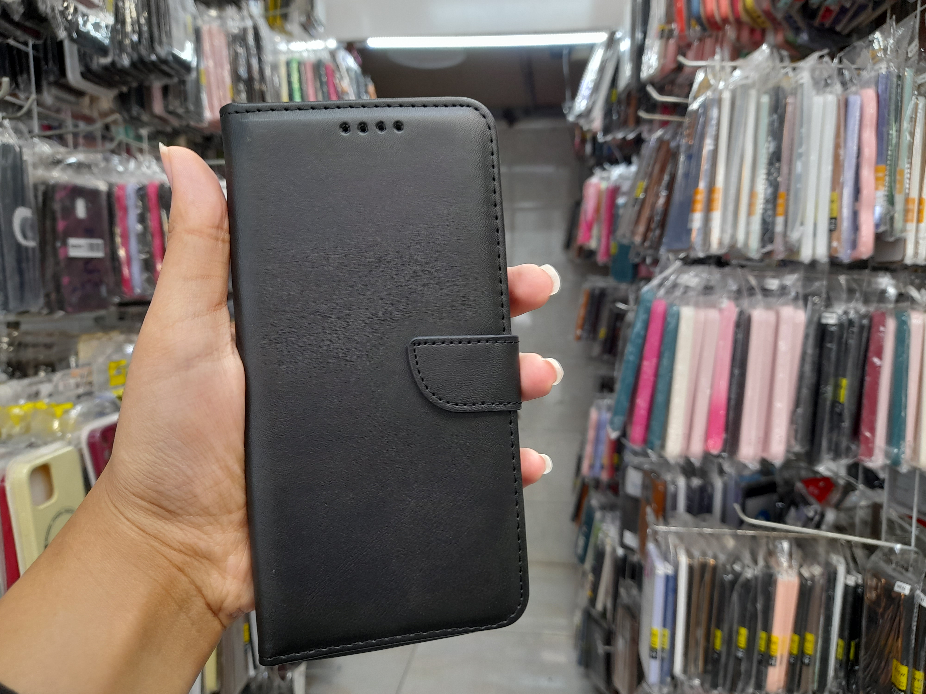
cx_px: 463
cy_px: 347
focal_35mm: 25
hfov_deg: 69.4
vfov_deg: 54.9
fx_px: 669
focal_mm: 4.6
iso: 64
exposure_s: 1/50
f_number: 2
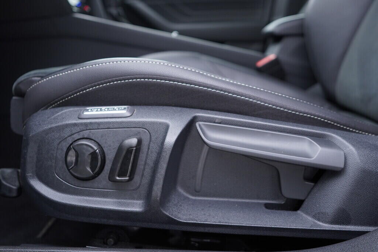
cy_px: 126
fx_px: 378
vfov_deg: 36.9
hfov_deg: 53.1
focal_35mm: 36
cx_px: 189
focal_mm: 24
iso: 250
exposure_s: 1/40
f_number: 2.8
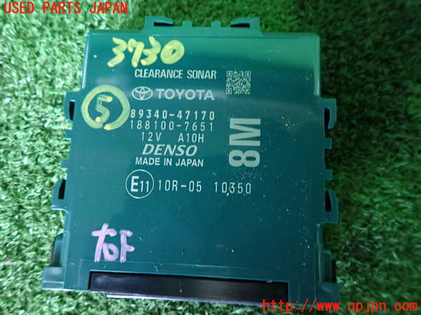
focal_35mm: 25
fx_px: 304
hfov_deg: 69.4
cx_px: 210
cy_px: 158
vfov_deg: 54.9
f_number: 2
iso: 400
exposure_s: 1/30
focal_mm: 4.5
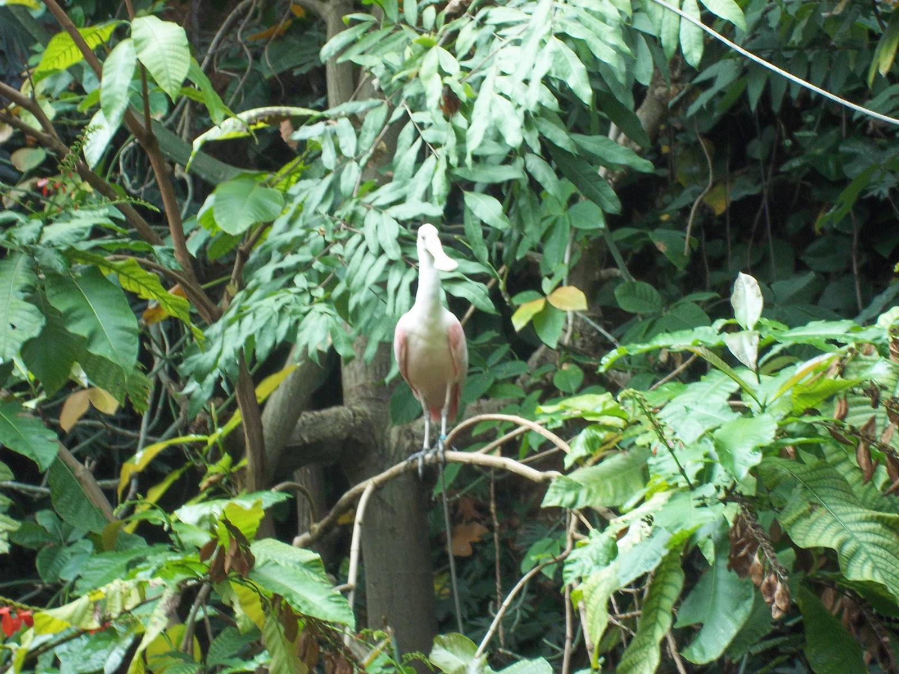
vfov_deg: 13.7
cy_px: 337
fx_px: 2805
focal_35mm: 108
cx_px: 450
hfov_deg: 18.2
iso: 153
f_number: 5.6
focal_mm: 19.5
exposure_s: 1/60
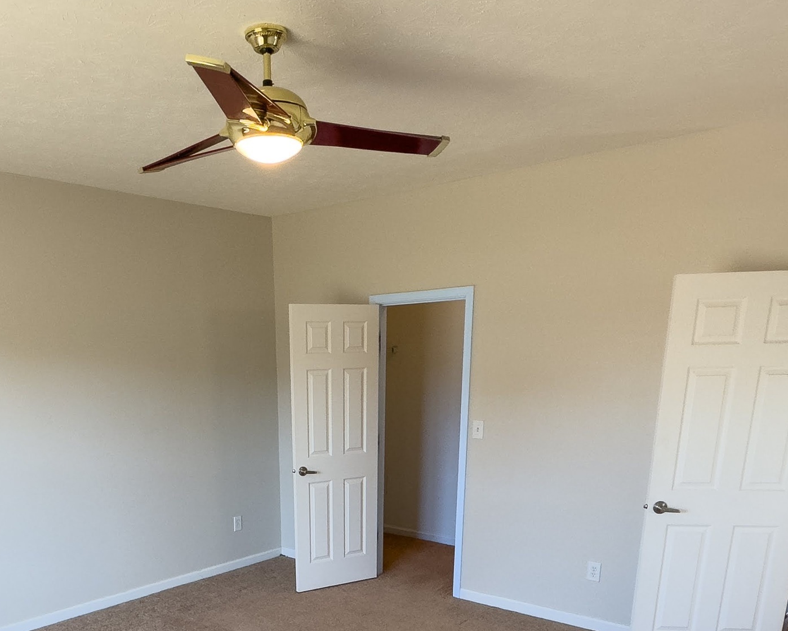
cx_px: 289
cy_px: 581
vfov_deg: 43.8
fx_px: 700
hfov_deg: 57.9
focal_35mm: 30
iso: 125
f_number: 2.2
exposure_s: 1/120
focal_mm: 2.22
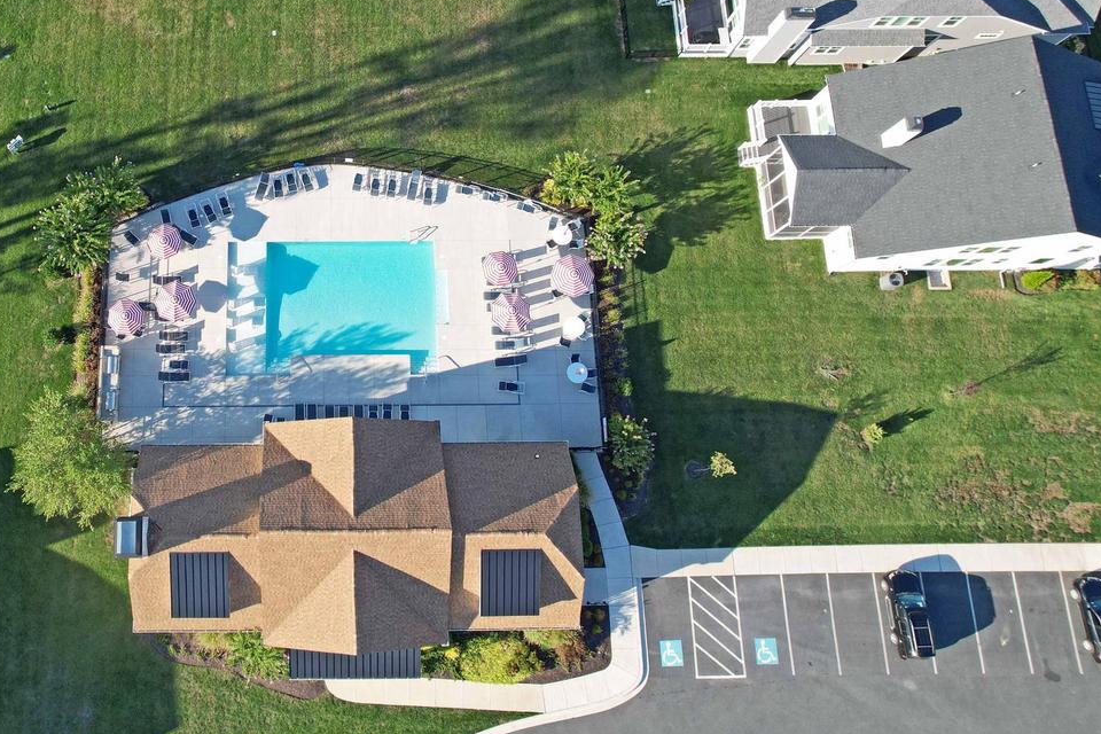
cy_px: 194
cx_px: 315
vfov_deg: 39.0
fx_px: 1009
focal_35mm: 33
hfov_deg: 55.3
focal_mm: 8.38
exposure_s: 1/640
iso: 110
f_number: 2.8
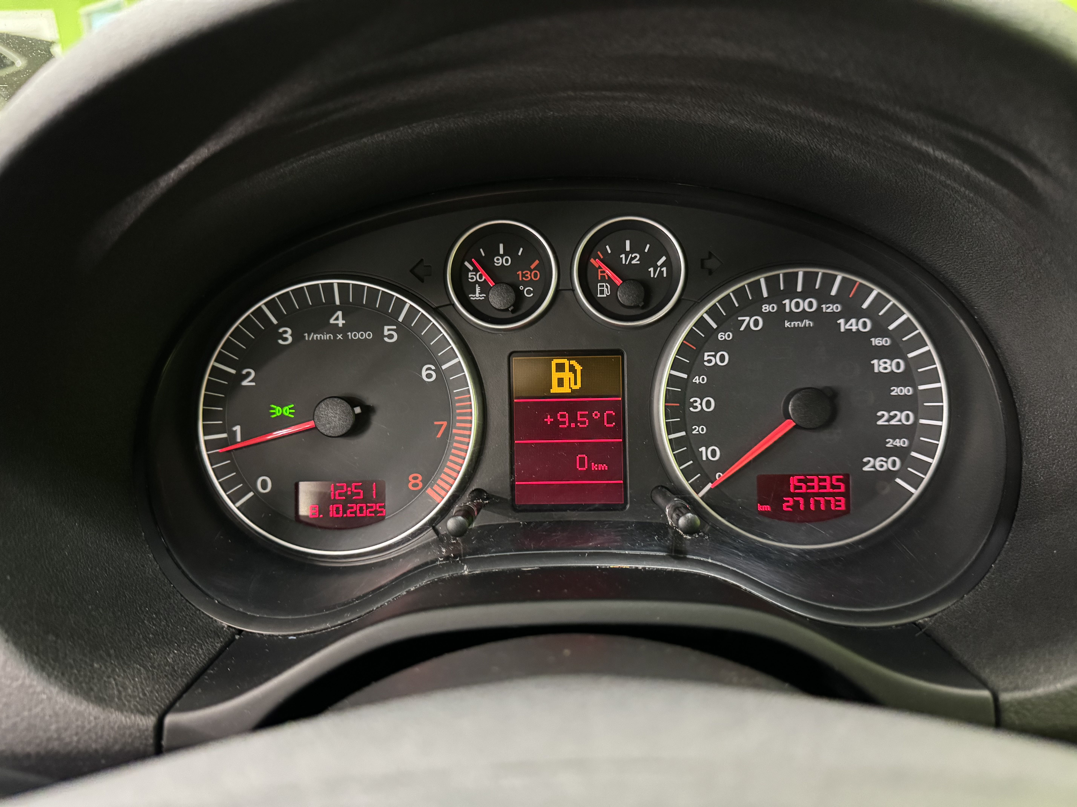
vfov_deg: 56.8
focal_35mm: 24
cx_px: 538
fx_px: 747
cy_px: 404
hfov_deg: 71.6
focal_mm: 6.76
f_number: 1.78
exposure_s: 1/33
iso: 1000
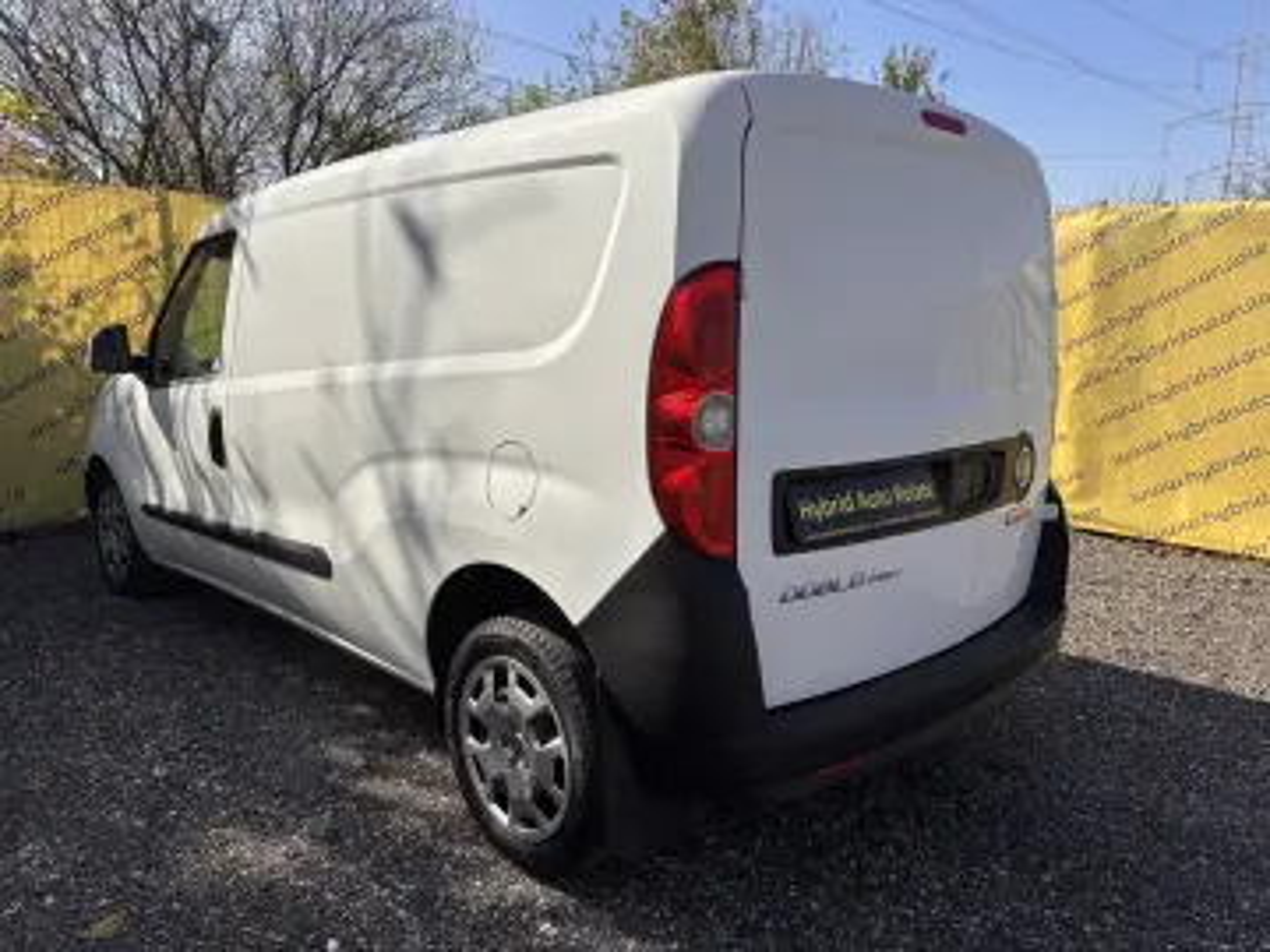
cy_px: 476
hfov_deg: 67.3
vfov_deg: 53.1
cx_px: 635
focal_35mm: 26
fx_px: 954
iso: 50
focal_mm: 5.96
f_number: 1.6
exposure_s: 1/3413
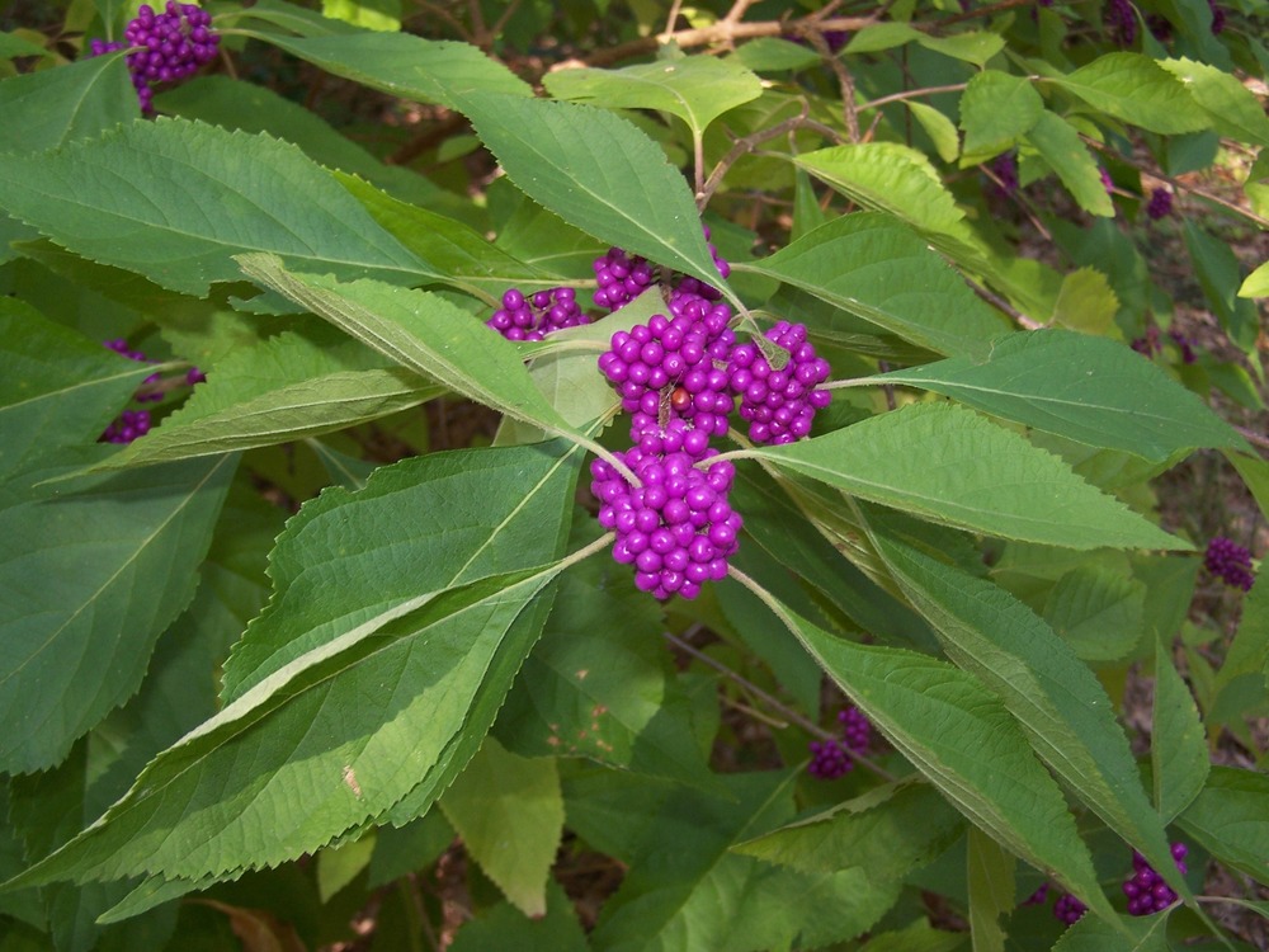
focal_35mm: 40
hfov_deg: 46.8
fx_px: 1466
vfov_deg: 36.0
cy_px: 476
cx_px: 634
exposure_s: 1/60
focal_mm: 6.7
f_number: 2.8
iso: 80
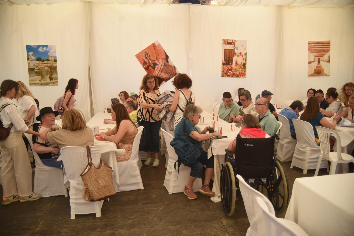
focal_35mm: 29
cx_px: 177
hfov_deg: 63.6
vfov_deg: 45.0
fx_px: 285
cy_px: 118
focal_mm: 29
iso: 320
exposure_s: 1/400
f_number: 3.5
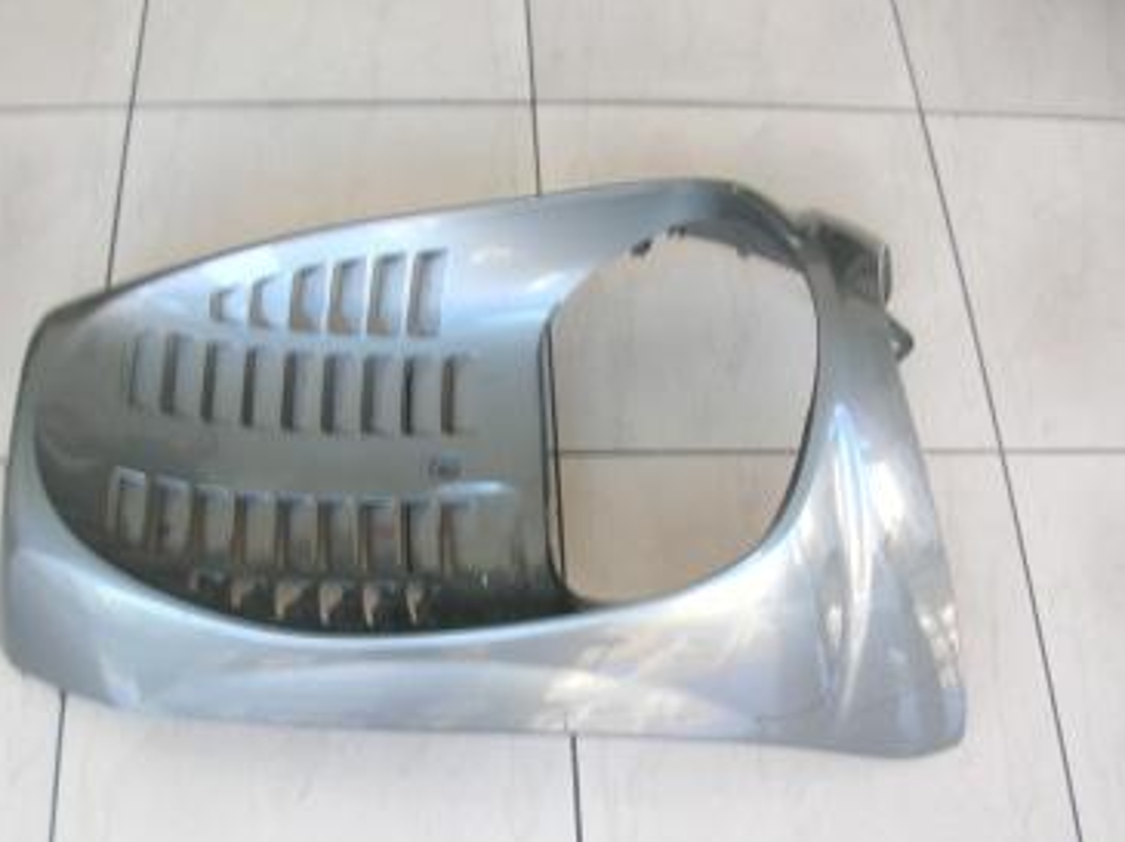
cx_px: 490
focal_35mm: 43
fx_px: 1396
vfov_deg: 33.4
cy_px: 514
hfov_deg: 43.8
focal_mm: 5.8
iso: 50
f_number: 2.8
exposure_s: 1/36
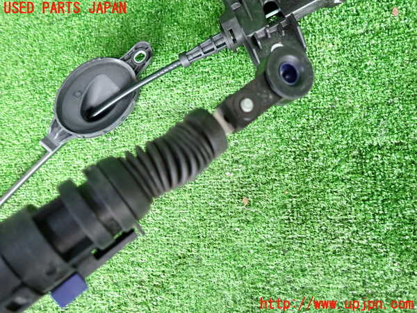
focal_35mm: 25
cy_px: 156
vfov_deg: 54.9
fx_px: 301
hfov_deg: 69.4
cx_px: 208
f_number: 2
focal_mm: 4.5
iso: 250
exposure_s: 1/30
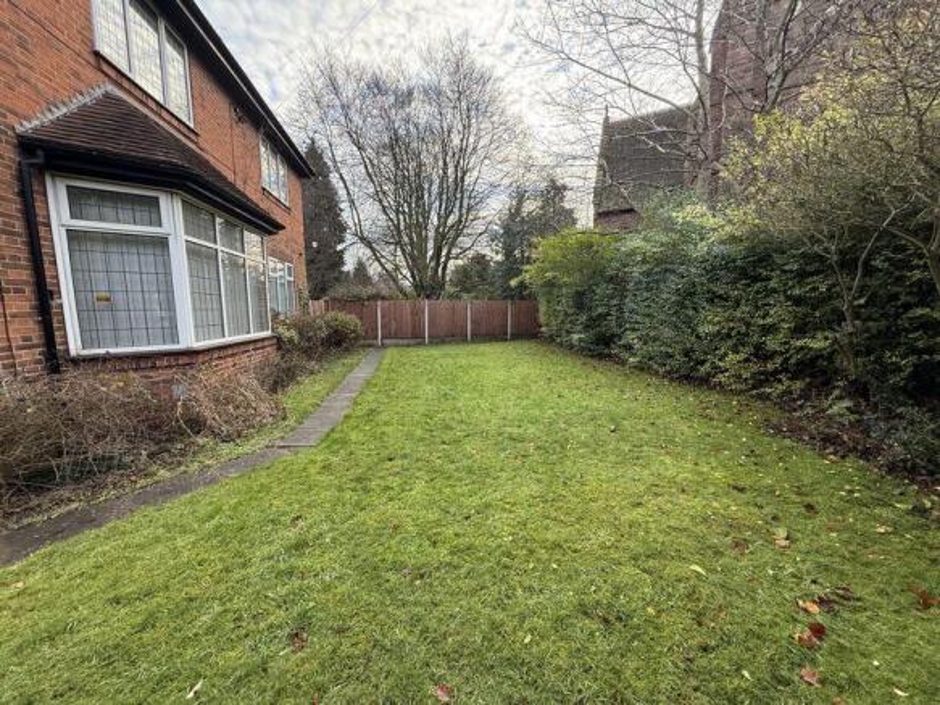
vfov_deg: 85.7
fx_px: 380
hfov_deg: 102.1
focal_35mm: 14
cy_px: 352
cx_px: 470
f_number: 2.2
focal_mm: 2.22
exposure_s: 1/103
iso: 64
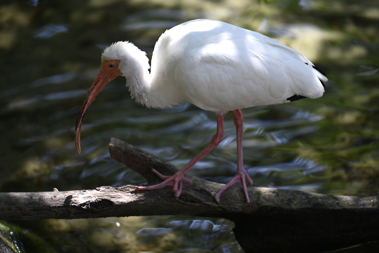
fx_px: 2105
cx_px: 190
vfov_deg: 6.9
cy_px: 126
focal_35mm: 200
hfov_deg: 10.3
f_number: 2.8
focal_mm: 200
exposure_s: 1/125
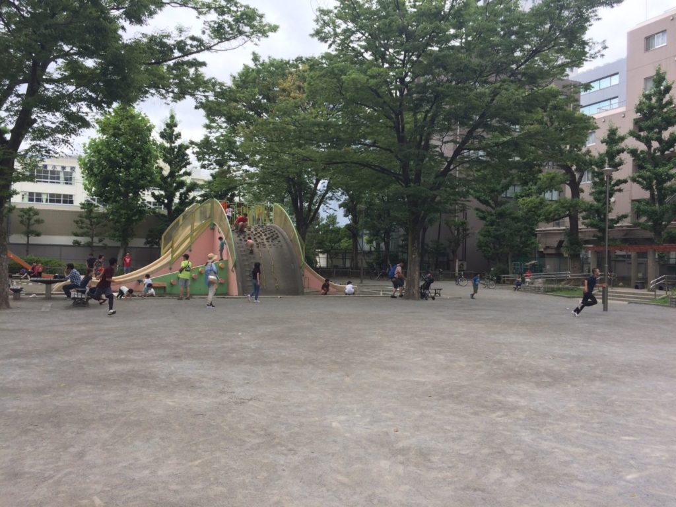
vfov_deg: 48.2
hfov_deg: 61.7
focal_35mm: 29
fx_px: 566
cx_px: 338
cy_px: 254
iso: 32
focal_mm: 4.15
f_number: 2.2
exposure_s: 1/357
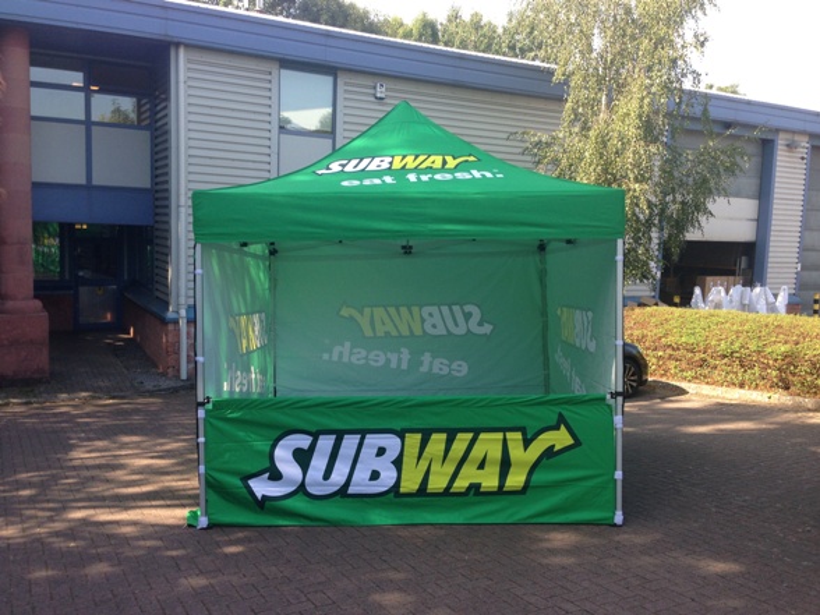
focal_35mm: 33
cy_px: 308
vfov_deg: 42.9
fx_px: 782
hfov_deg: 55.4
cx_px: 410
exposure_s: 1/315
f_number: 2.4
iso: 50
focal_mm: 4.13
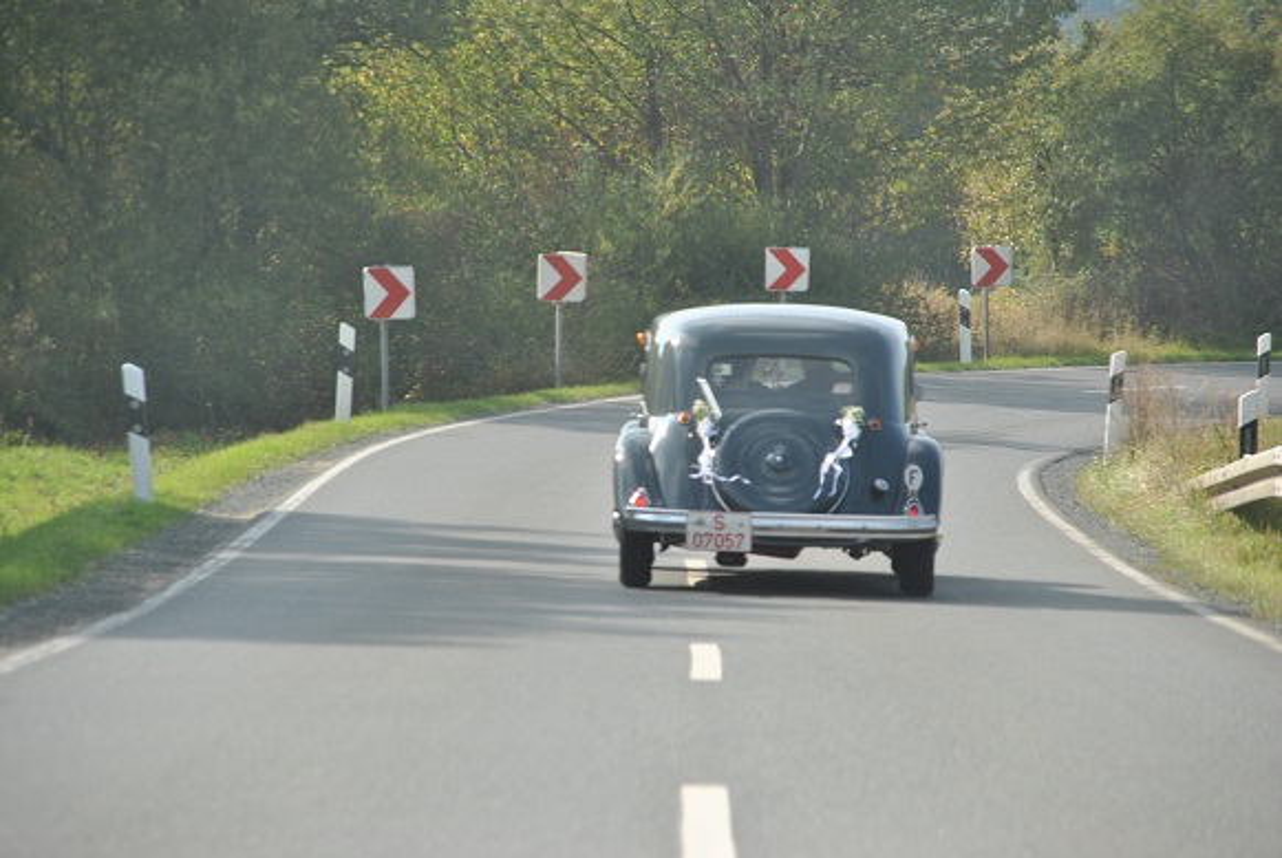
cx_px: 641
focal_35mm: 218
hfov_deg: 9.5
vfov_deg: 6.3
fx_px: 7755
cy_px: 429
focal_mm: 145
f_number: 5.6
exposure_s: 1/500
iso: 220
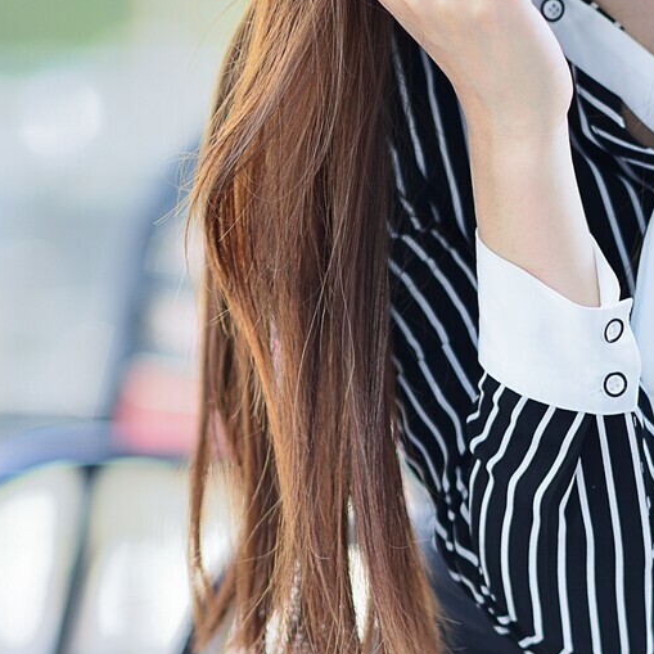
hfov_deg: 5.0
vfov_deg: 5.0
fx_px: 7503
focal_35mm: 351
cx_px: 522
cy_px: 269
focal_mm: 105
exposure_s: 1/500
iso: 100
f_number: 1.4
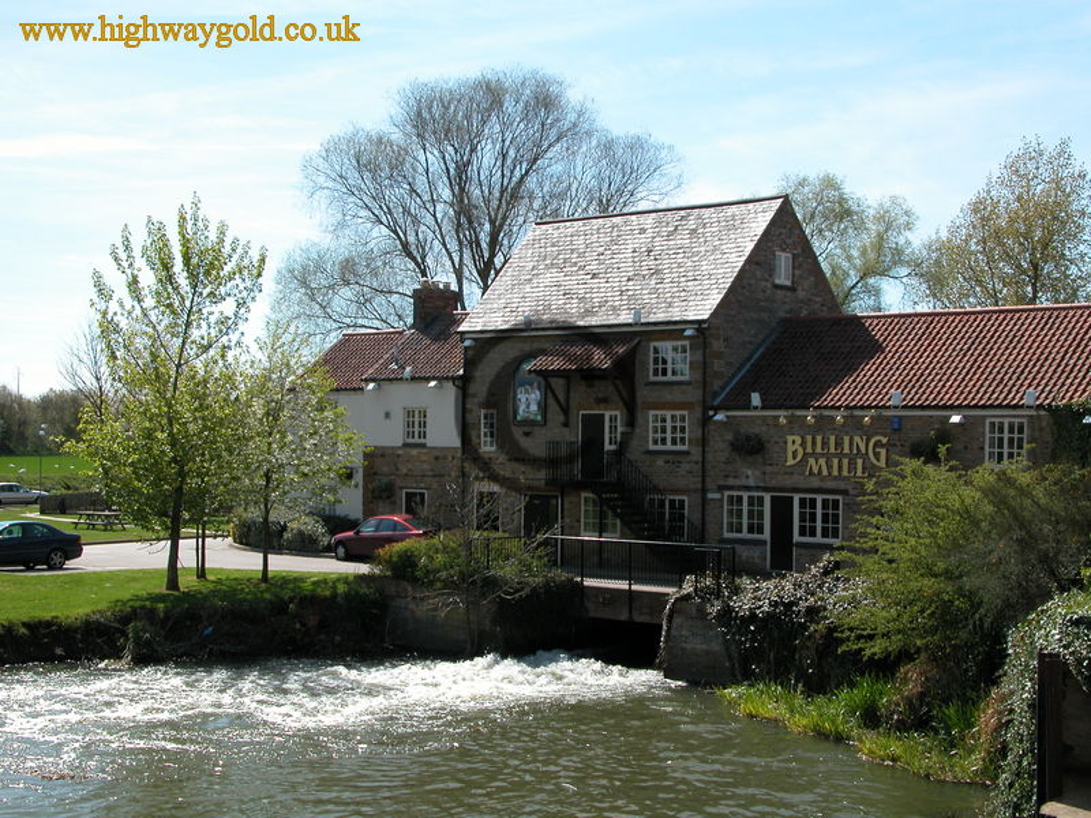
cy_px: 409
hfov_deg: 35.5
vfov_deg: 27.0
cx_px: 546
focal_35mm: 54
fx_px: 1702
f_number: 6.2
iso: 100
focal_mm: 13.7
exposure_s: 1/318
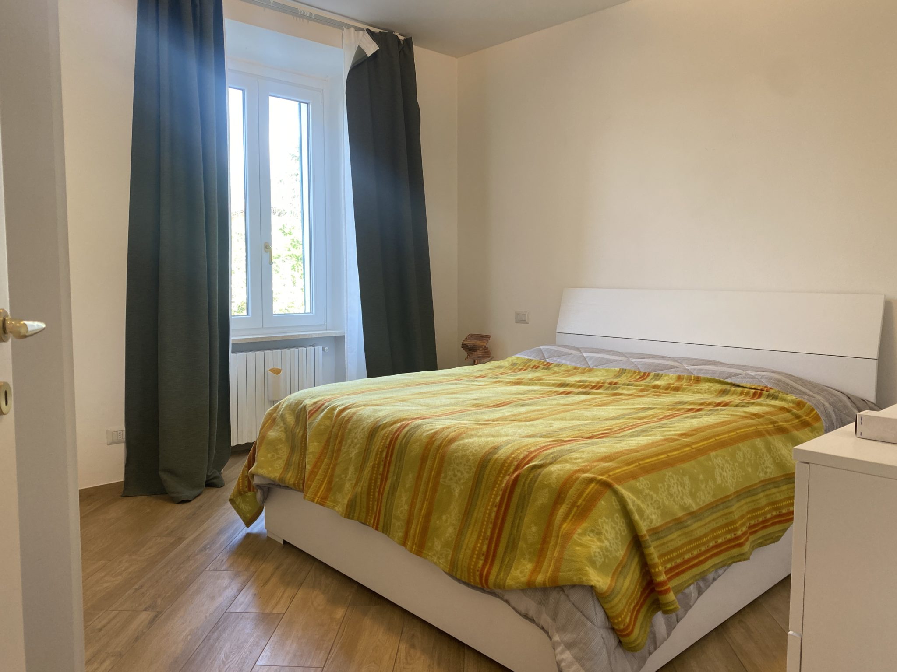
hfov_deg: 67.3
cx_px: 448
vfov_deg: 53.1
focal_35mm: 26
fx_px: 674
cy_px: 336
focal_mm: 4.25
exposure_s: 1/100
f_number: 1.8
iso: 125
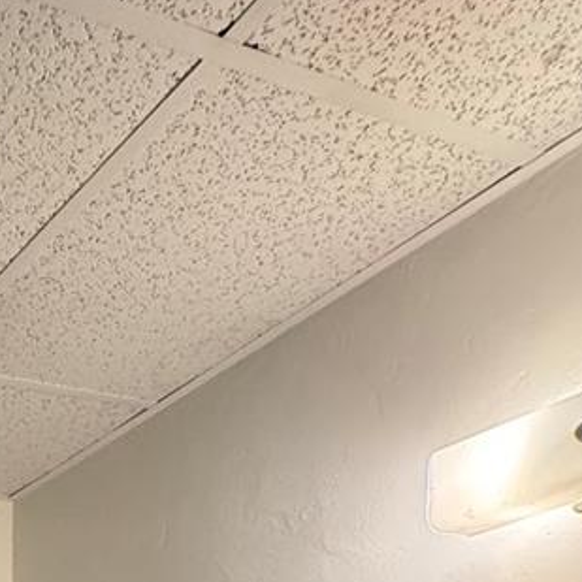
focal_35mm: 48
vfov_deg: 22.6
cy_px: 1017
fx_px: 913
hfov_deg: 28.9
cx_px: -170
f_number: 2.2
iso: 250
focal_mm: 2.22
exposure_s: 1/120
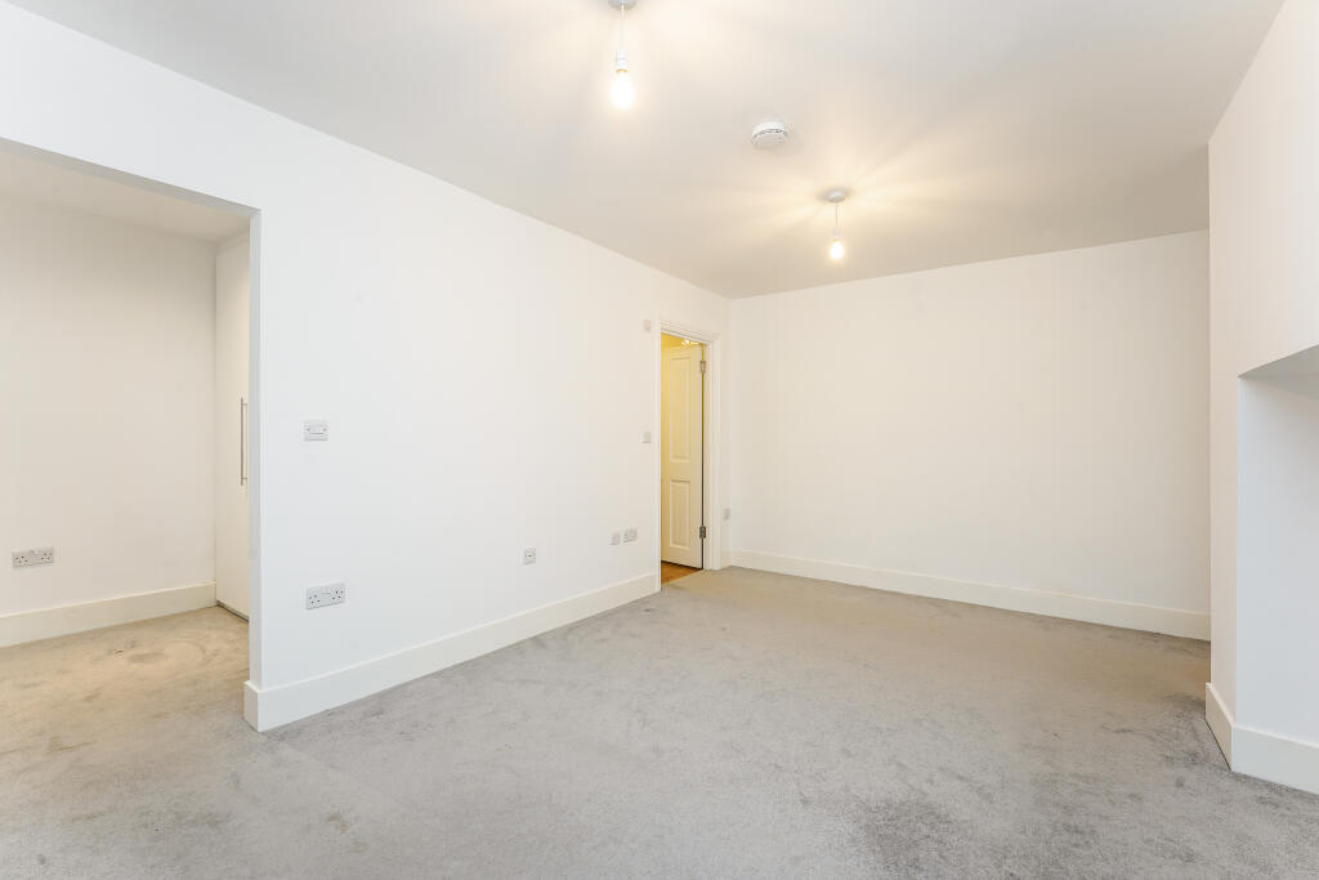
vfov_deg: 81.2
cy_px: 440
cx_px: 660
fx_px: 513
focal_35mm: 14
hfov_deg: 104.2
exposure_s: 1/2.5
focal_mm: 14
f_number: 11
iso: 200
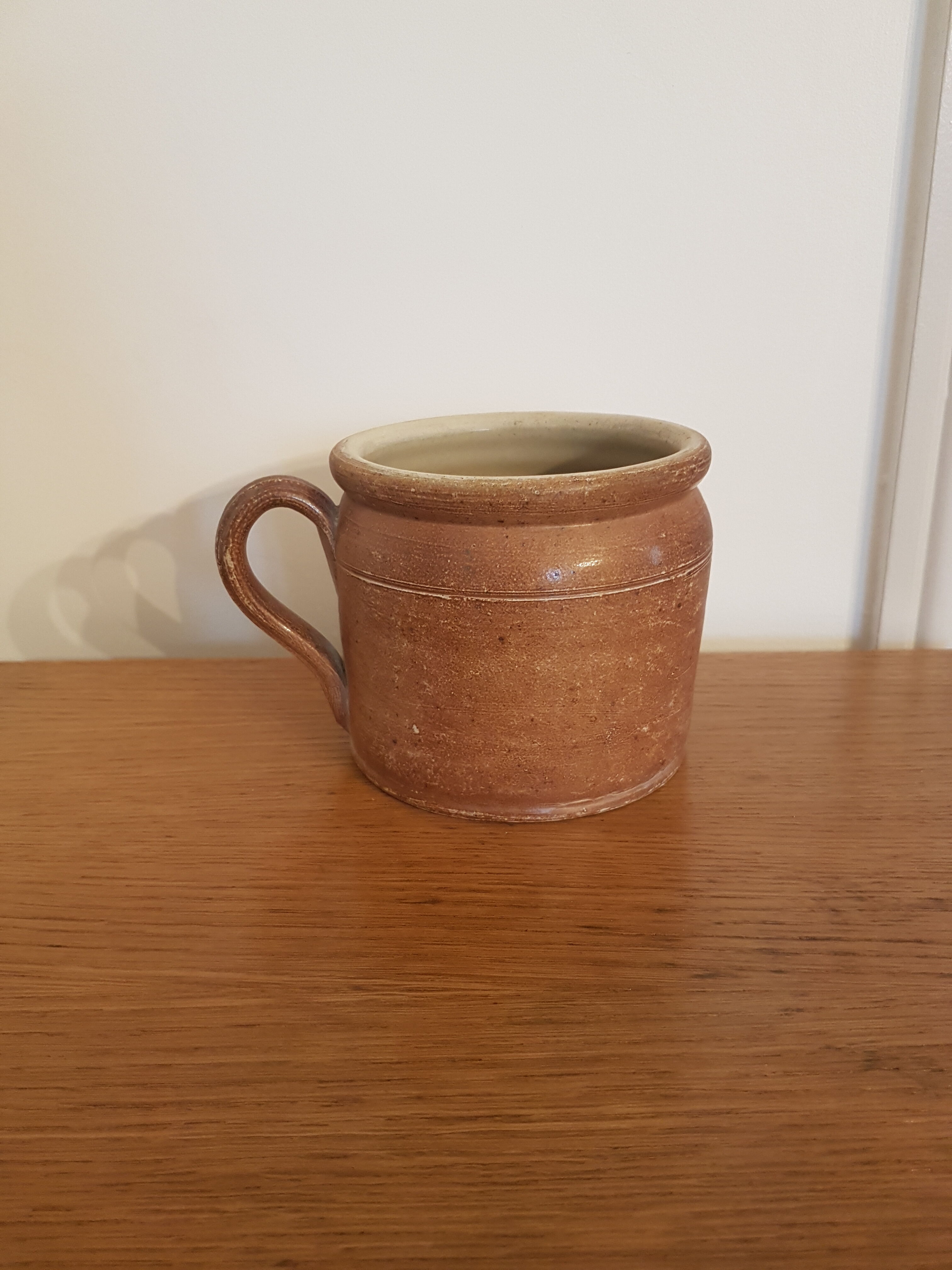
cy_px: 635
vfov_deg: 67.3
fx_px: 953
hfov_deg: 53.1
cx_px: 476
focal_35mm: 26
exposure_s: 1/25
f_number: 1.7
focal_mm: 4.2
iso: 160
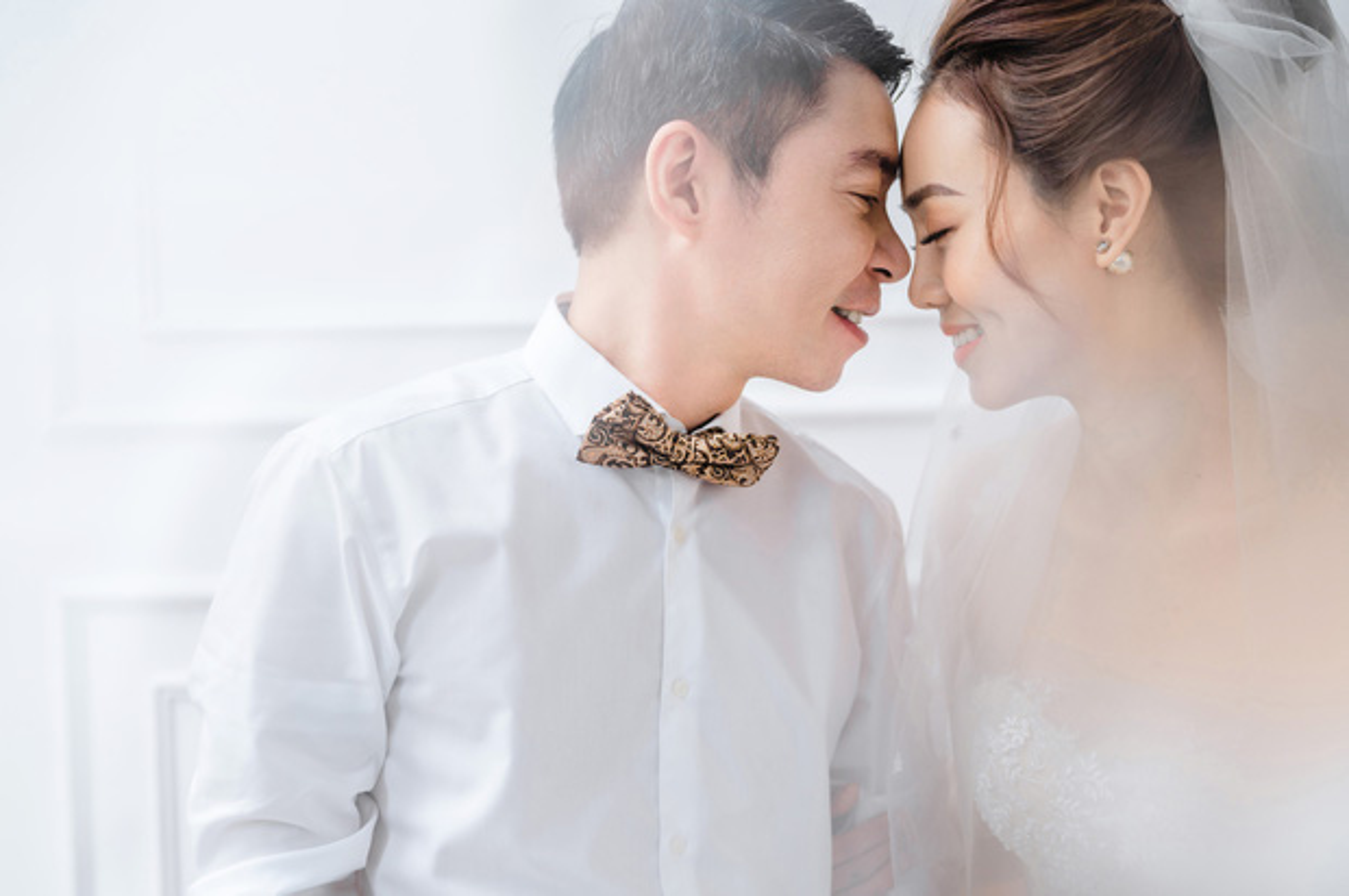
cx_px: 674
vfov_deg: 26.9
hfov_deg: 39.6
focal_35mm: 50
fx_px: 1872
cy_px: 448
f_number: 3.2
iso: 800
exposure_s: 1/125
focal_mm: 50
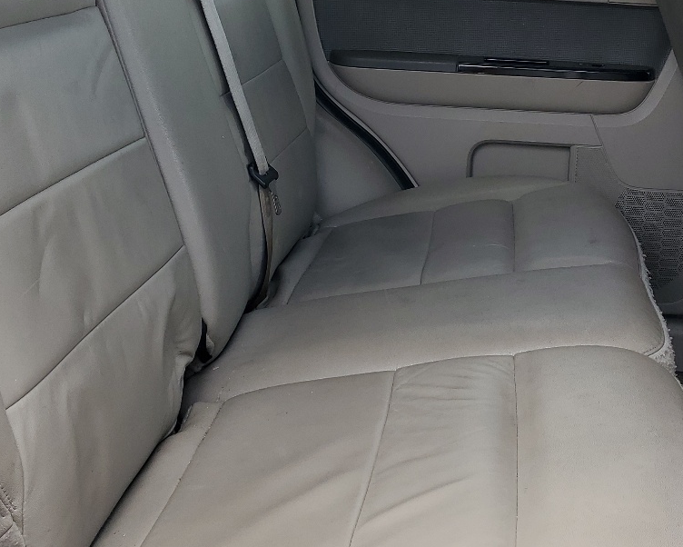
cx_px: 357
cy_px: 126
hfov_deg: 34.7
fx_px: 1092
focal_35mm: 54
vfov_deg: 27.7
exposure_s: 1/312
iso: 50
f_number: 1.5
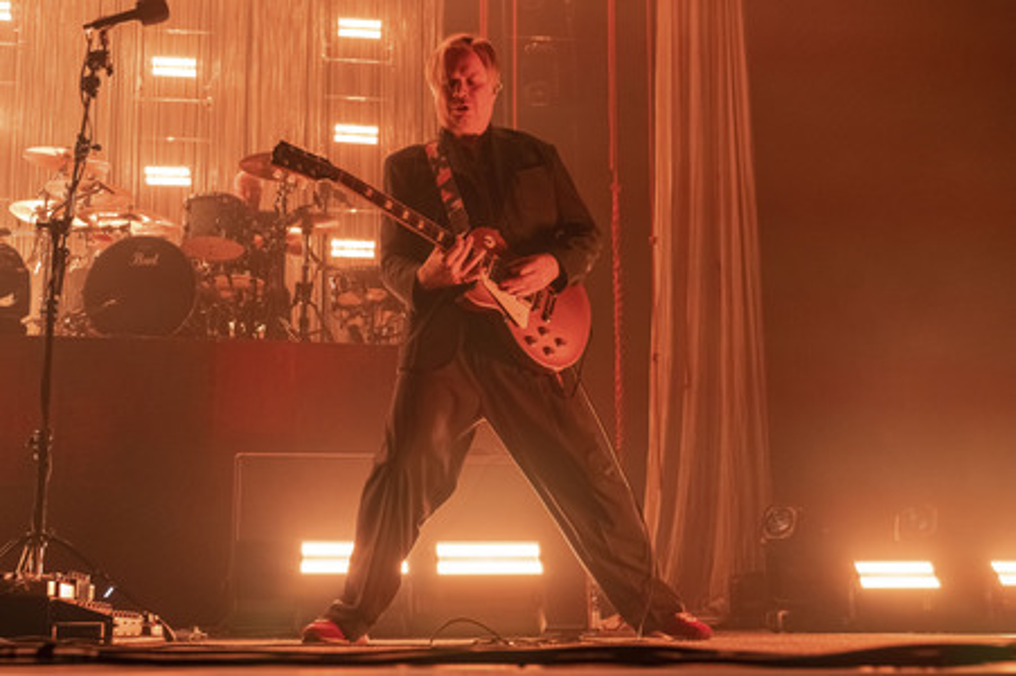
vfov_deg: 29.2
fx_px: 1297
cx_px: 508
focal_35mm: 46
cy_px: 338
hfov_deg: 42.8
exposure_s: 1/320
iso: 2500
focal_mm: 46
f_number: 4
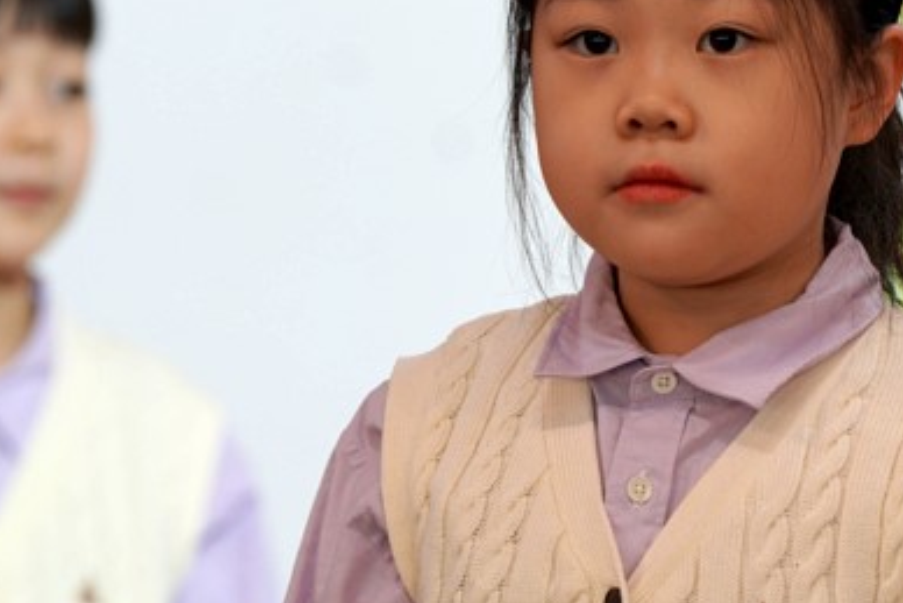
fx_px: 11642
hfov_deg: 4.4
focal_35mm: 464
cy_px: 207
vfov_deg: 3.0
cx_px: 733
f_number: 4
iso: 500
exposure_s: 1/250
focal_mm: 200
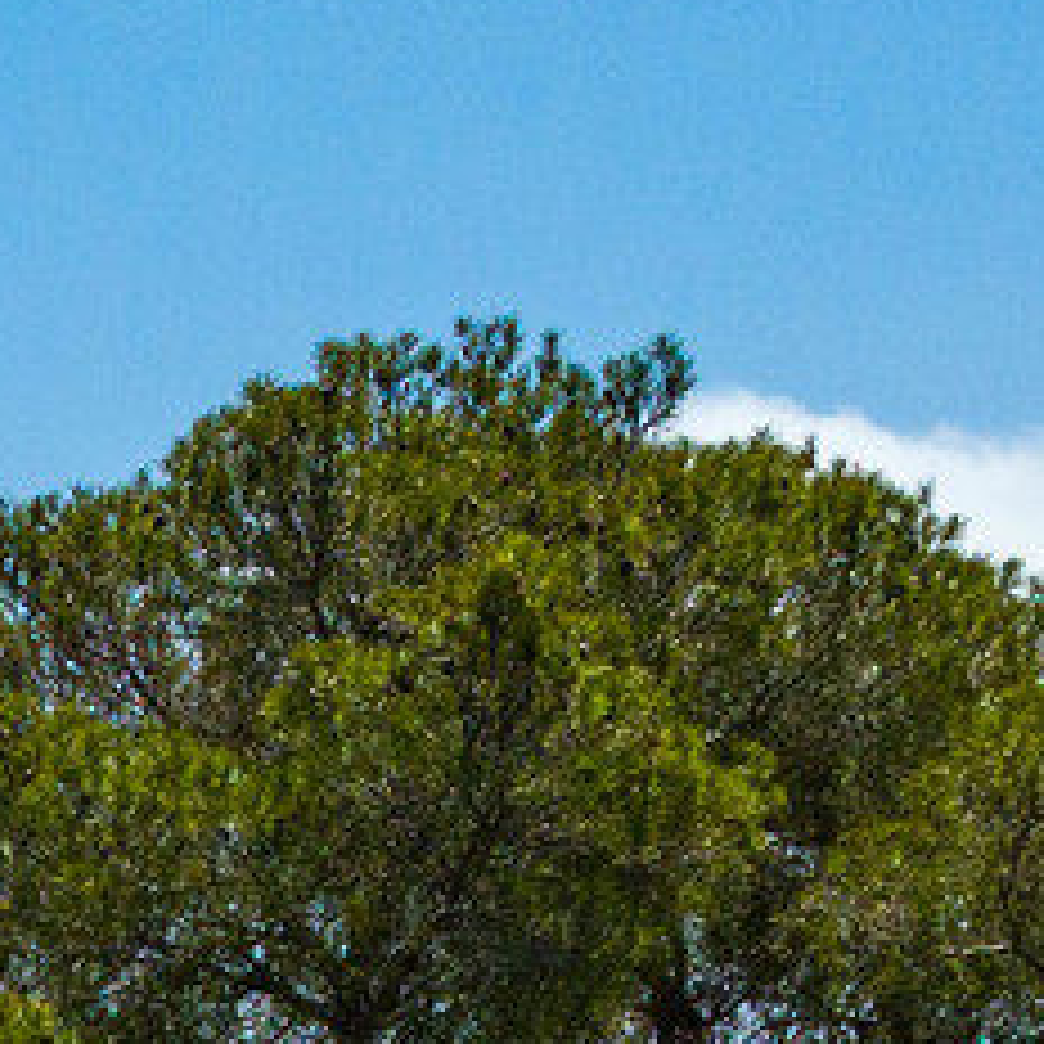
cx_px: -918
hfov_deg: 11.1
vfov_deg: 10.4
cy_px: 2484
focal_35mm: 146
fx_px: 4982
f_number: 8
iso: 200
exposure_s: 1/640
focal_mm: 12.3
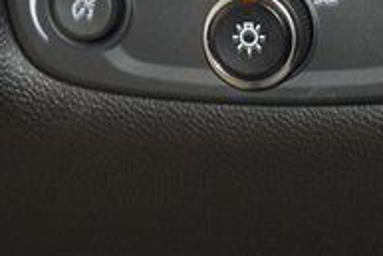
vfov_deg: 4.0
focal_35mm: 348
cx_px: 248
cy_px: 57
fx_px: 3705
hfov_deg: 5.9
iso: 2500
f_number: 4.5
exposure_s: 1/40
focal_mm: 70
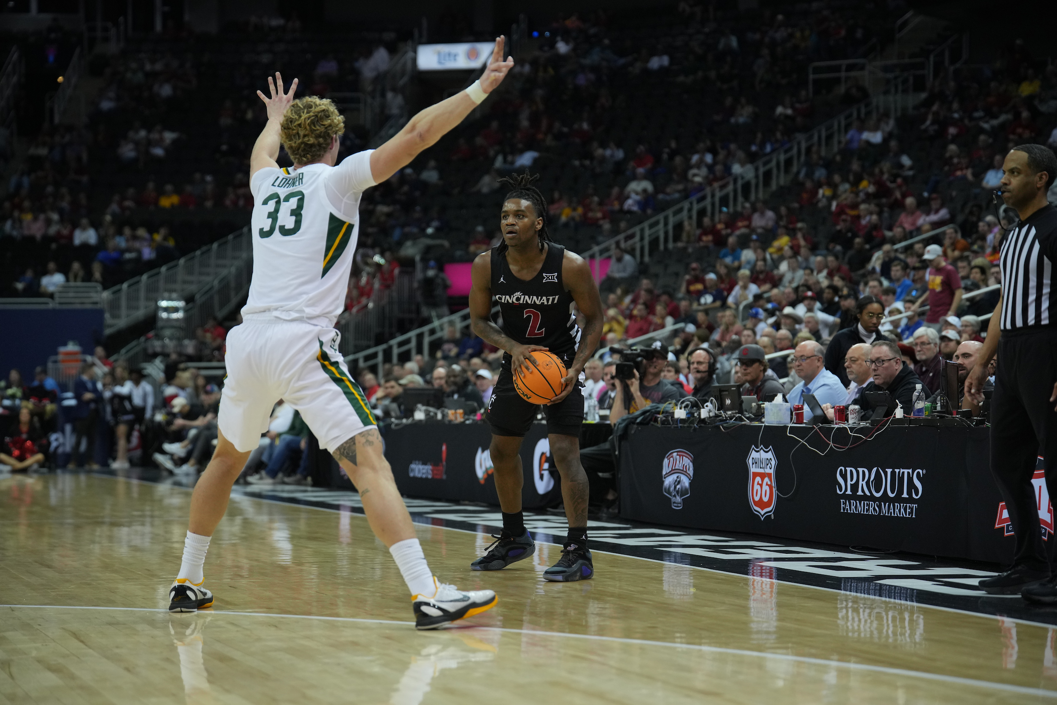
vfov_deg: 17.3
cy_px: 352
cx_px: 528
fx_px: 2319
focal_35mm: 79
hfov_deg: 25.7
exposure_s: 1/1250
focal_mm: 79
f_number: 2.8
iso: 1600
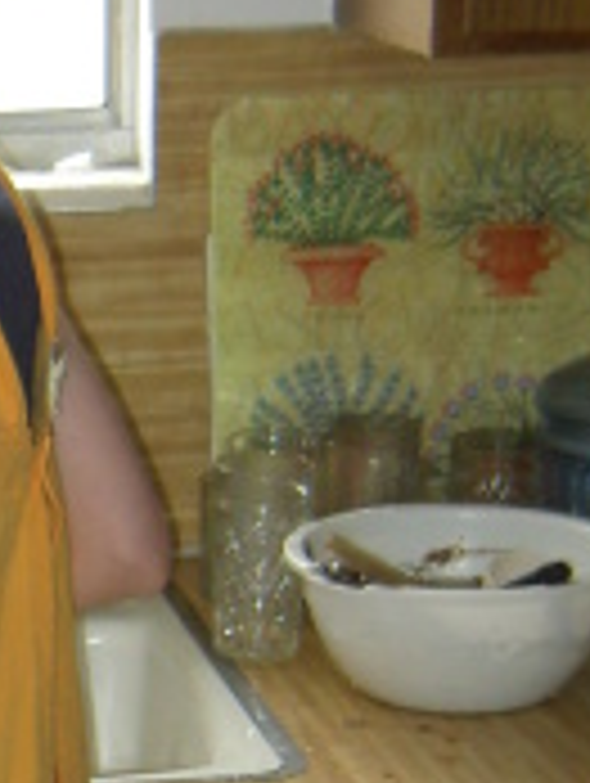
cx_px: -351
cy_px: 738
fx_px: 2834
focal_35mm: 125
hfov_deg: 11.3
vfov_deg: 15.5
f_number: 2.8
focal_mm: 5.6
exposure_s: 1/60
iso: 100
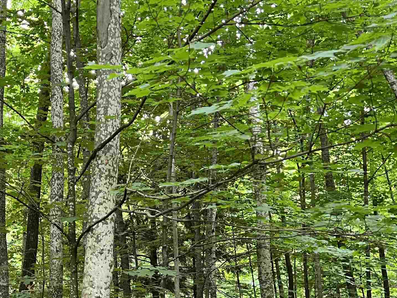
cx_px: 43
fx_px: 642
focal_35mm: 56
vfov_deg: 25.6
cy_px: 244
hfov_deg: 32.7
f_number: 1.5
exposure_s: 1/60
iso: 320
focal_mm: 5.7
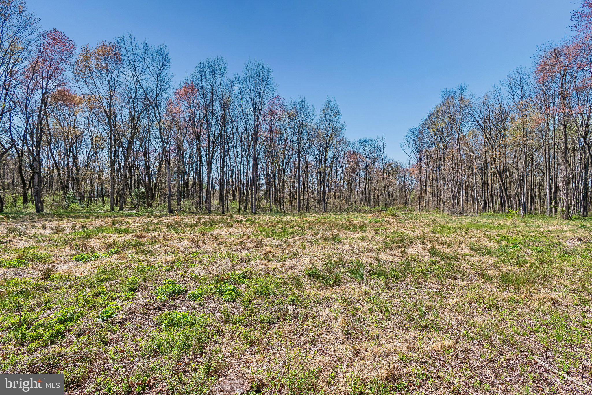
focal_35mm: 15
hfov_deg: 100.4
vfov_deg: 77.3
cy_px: 198
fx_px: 247
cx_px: 296
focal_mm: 10
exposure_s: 1/1250
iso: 400
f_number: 8
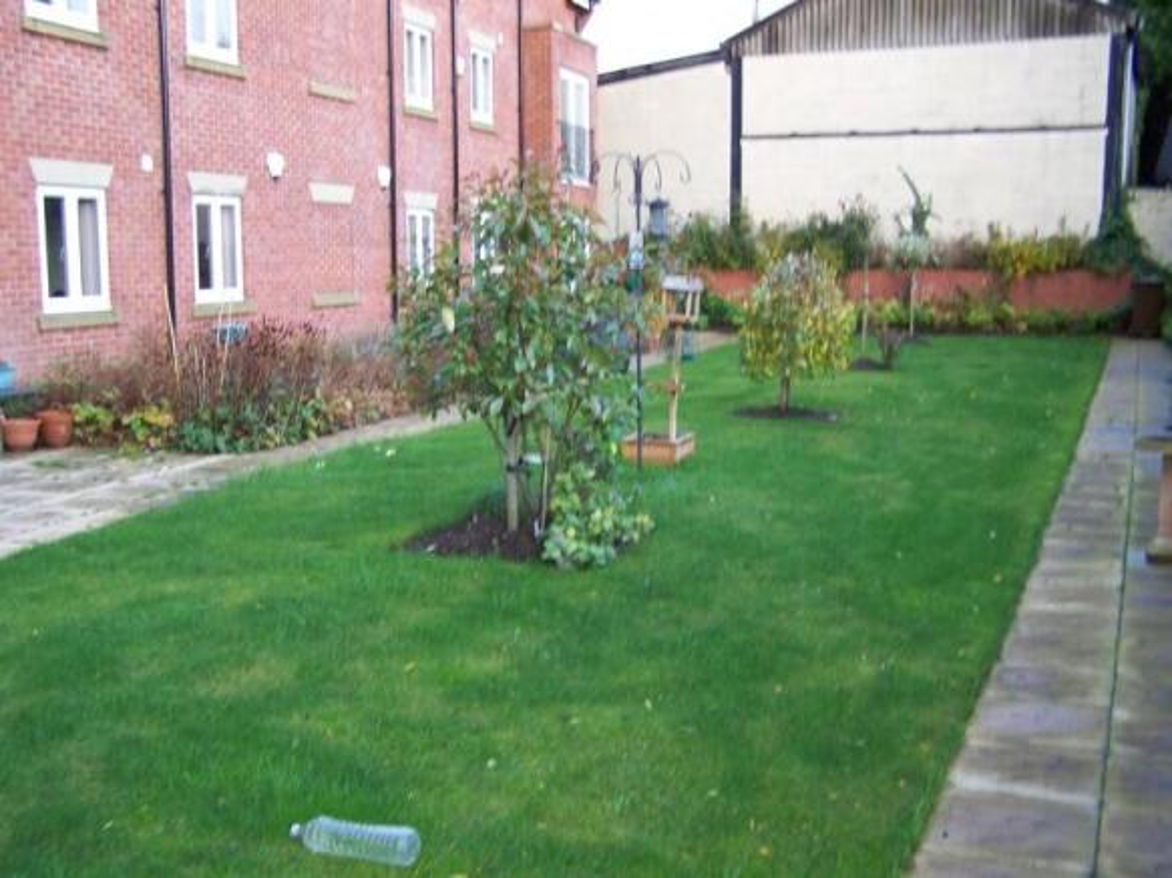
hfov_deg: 49.0
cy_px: 439
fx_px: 1286
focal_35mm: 38
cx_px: 586
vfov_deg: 37.7
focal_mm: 6.3
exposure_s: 1/60
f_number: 2.8
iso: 200
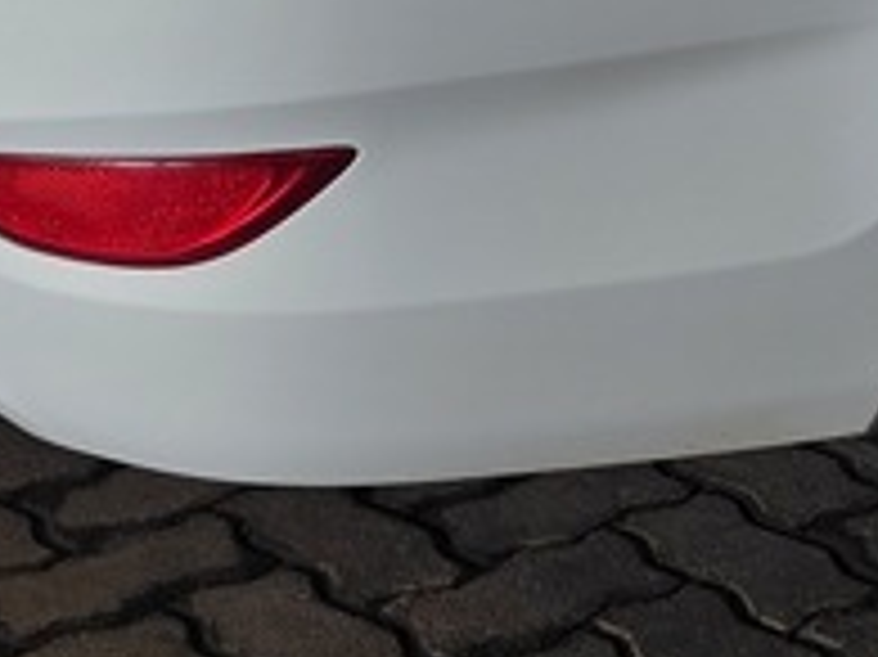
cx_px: 864
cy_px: -396
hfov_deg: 16.0
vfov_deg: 11.6
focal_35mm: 121
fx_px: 3067
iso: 40
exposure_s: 1/359
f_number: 1.7
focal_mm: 6.25
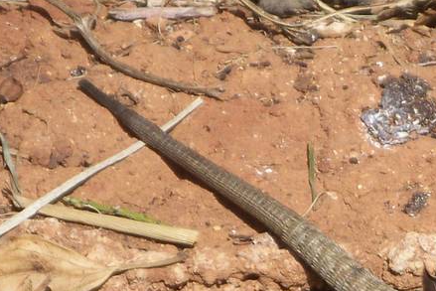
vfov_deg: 2.0
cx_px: 558
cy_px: 419
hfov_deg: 3.0
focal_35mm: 682
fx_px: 8262
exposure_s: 1/400
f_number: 5.1
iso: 64
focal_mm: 37.7
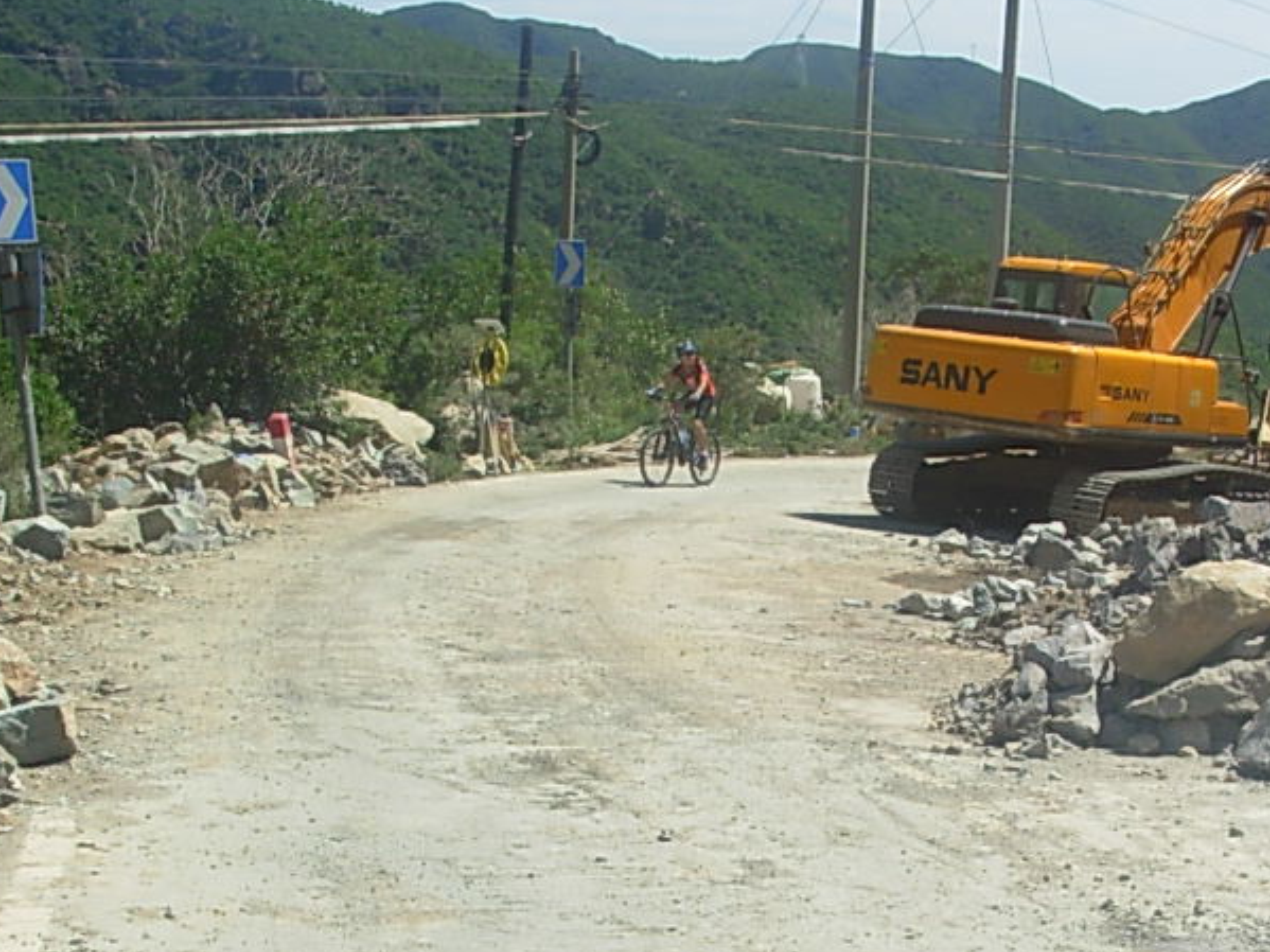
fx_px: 2384
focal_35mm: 65
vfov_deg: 22.4
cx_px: 850
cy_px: 712
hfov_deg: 29.6
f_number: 4.9
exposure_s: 1/443
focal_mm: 6.3
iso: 50
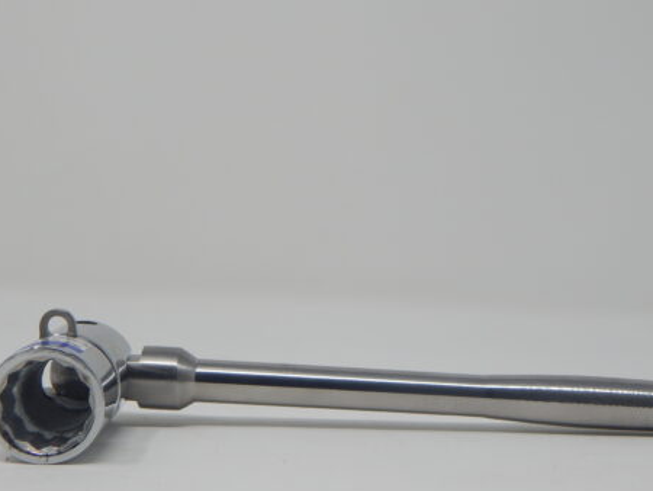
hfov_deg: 26.9
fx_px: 1359
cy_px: 280
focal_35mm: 72
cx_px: 405
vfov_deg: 20.4
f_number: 3.8
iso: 125
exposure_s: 1/100
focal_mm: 9.7
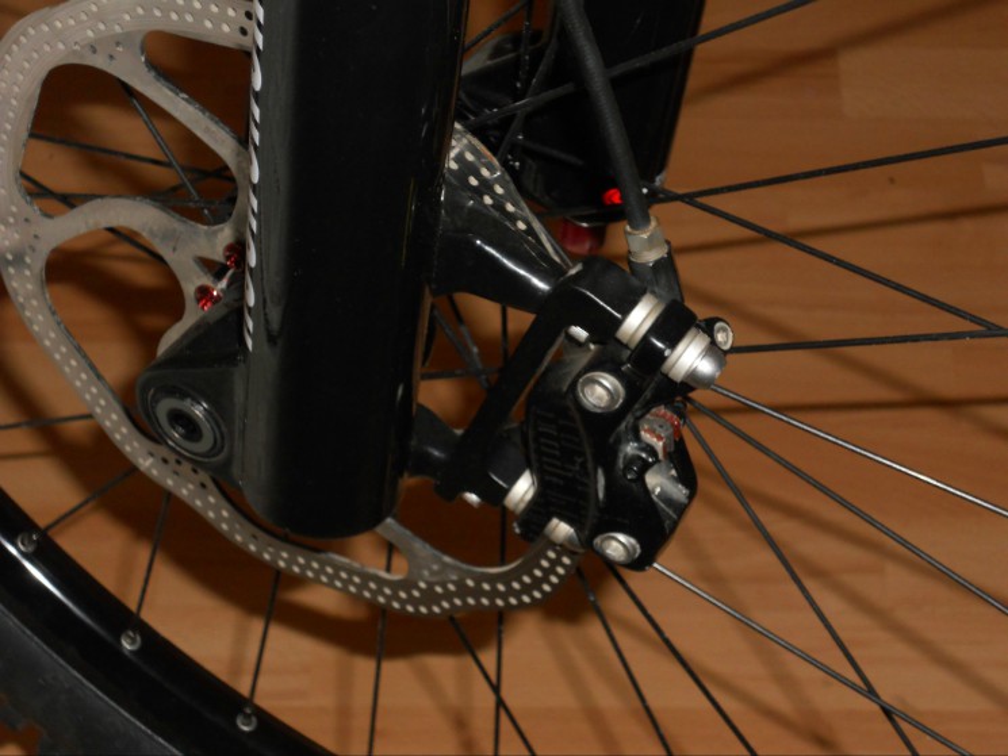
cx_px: 504
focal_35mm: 77
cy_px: 378
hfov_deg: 25.3
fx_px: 2243
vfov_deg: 19.1
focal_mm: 13.9
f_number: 5.9
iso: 200
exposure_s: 1/60
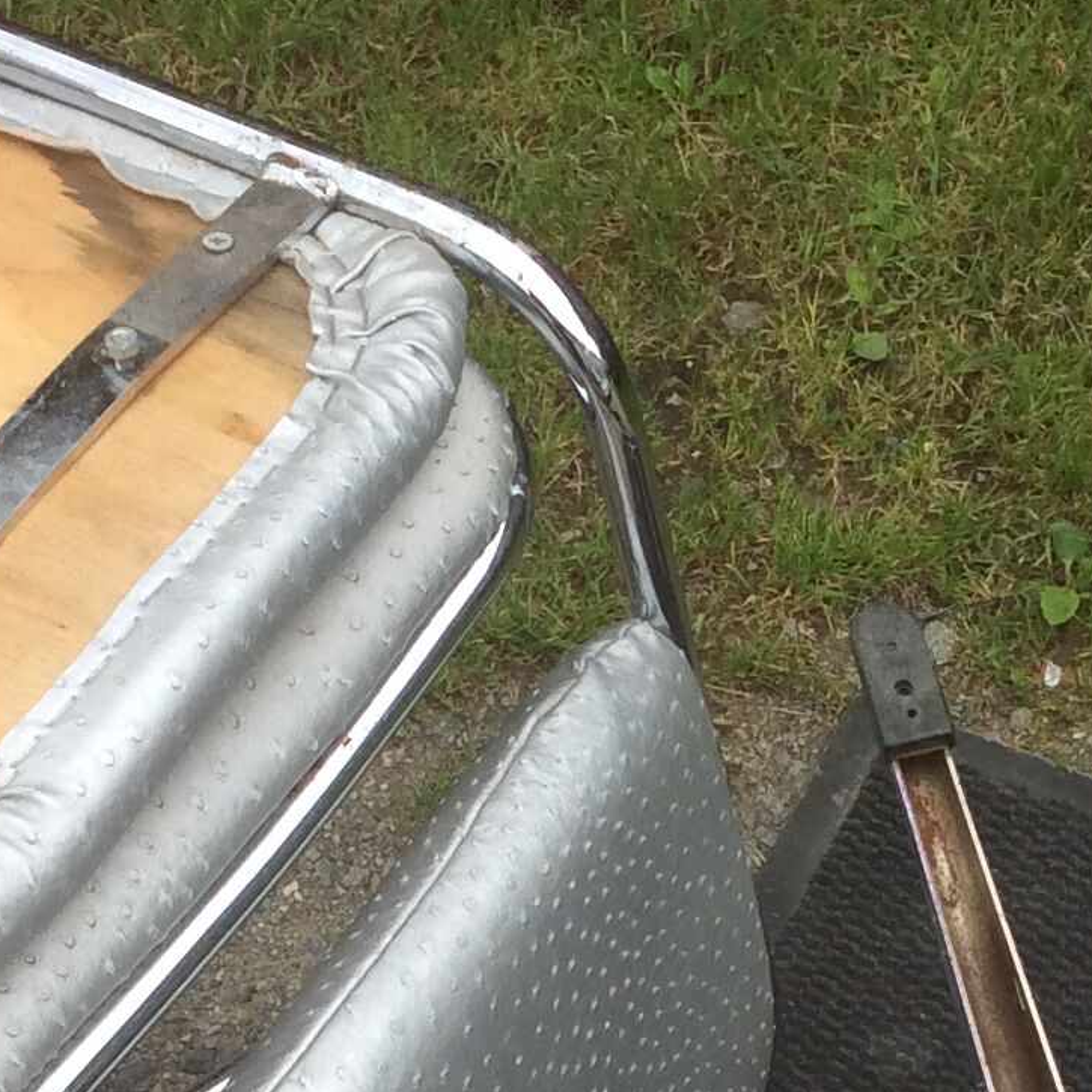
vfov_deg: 16.8
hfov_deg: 17.2
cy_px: 1110
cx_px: 607
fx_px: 3605
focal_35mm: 101
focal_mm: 3.3
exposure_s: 1/183
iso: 32
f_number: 2.4
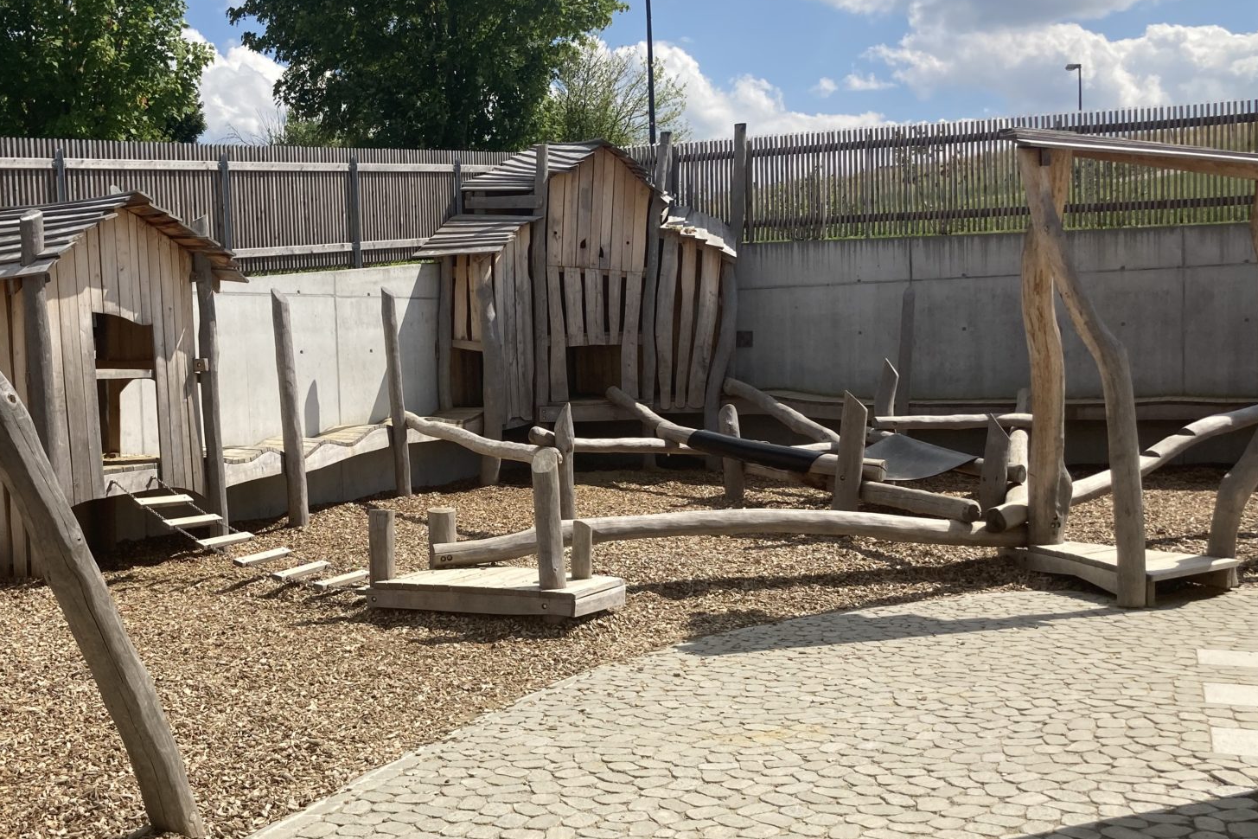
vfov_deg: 32.6
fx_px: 1433
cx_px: 446
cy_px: 444
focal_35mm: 41
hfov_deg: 46.8
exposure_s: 1/2667
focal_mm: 3.99
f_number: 1.8
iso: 20
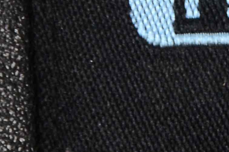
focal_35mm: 880
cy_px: 184
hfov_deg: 2.3
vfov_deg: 1.6
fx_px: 5587
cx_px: 533
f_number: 13
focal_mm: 90
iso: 400
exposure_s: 1/60
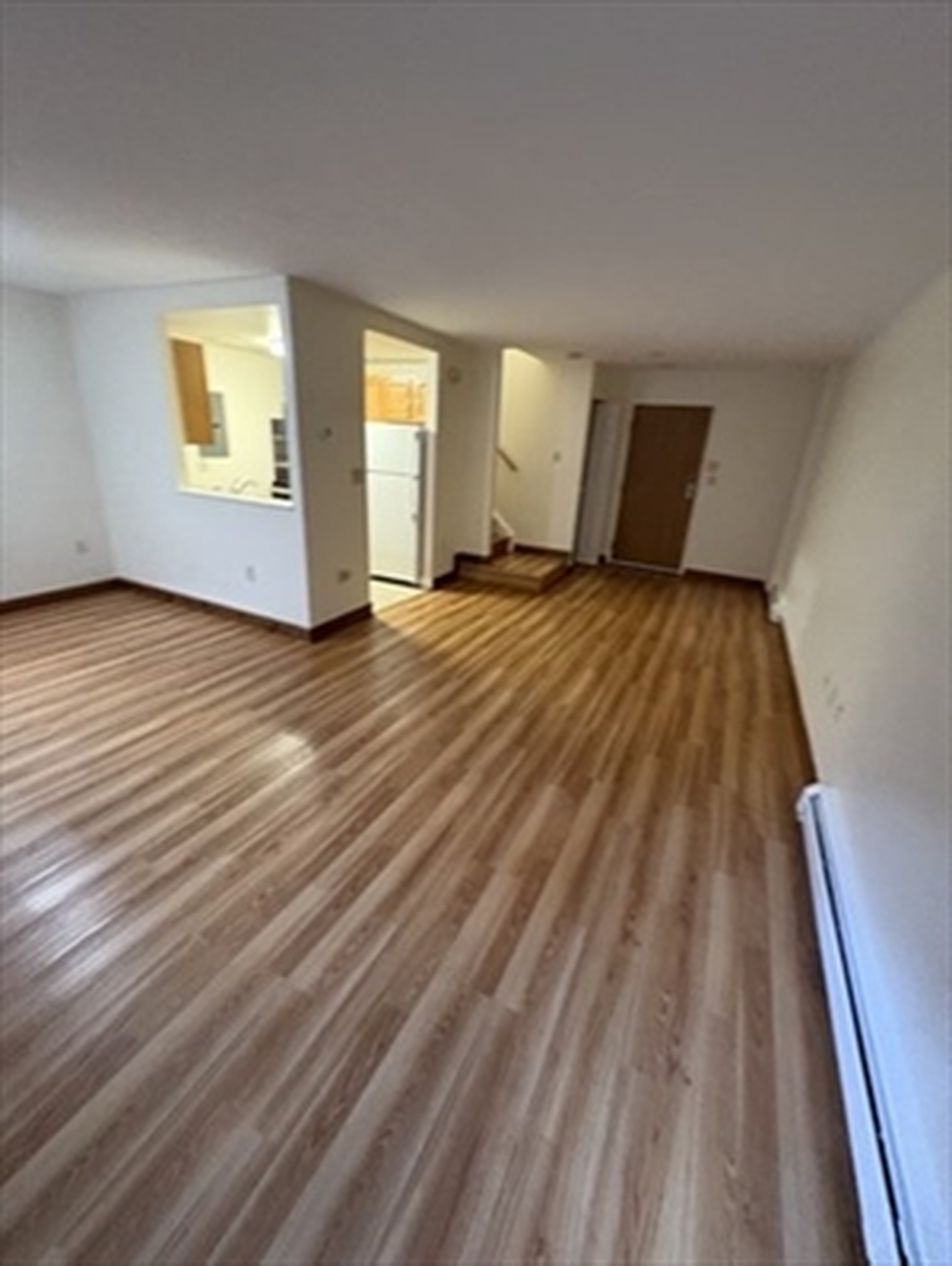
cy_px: 633
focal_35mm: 14
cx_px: 476
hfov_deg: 85.8
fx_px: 513
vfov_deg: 102.0
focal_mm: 2.22
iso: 800
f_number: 2.2
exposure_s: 1/60
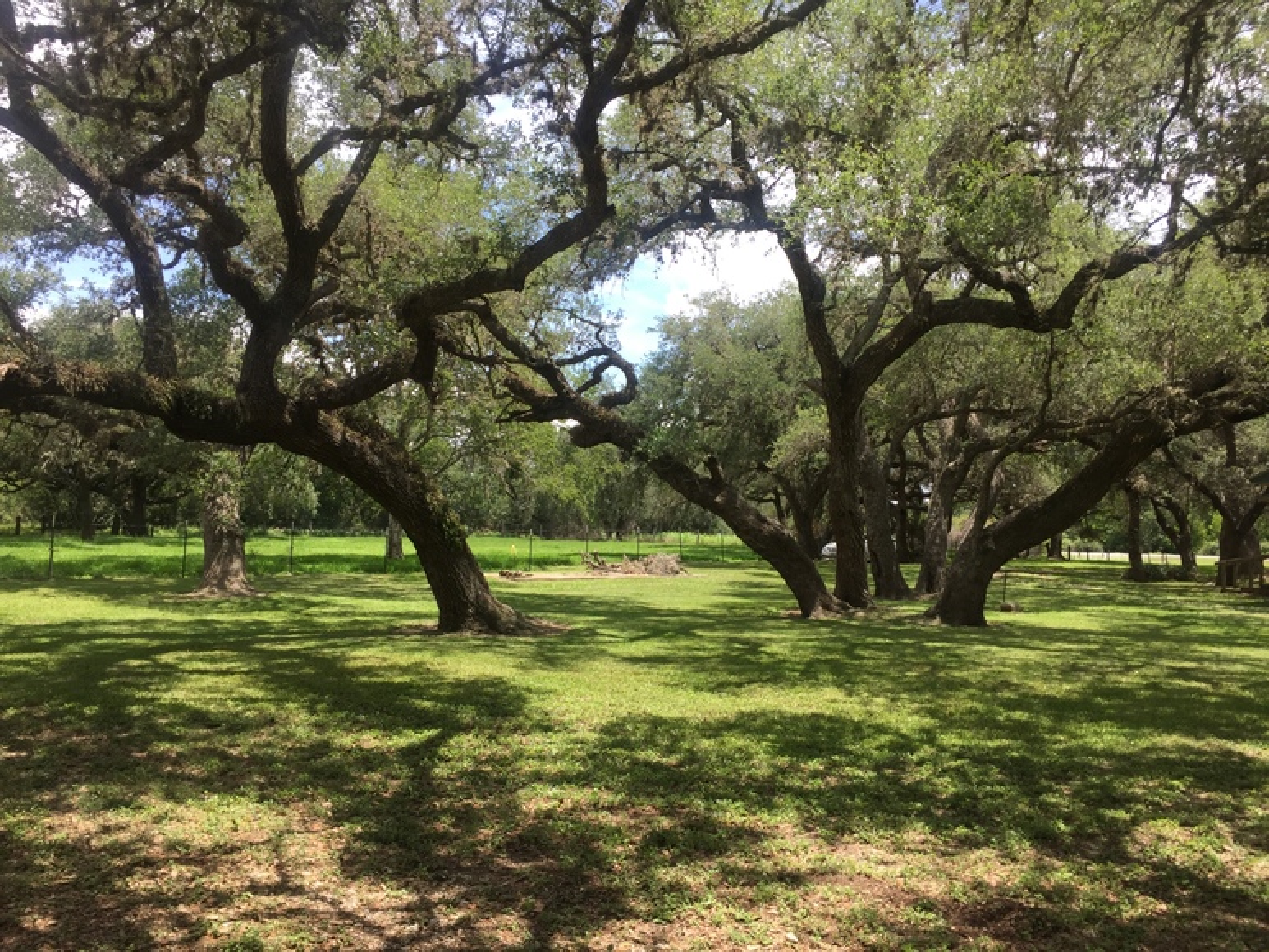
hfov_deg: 61.7
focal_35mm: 29
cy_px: 476
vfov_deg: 48.2
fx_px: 1063
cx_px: 634
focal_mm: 4.15
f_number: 2.2
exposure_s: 1/791
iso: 32
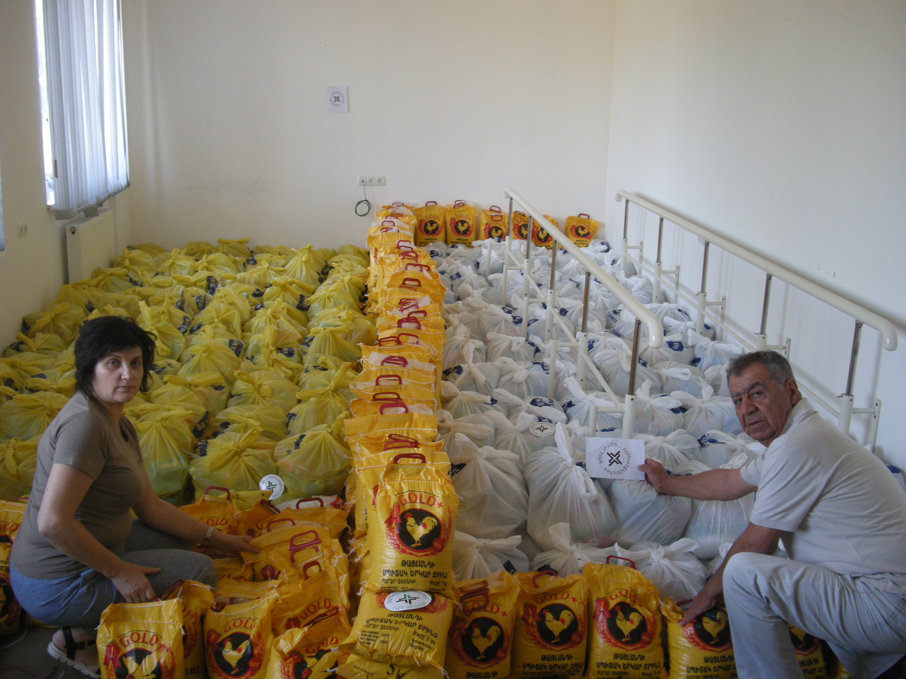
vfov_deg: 38.7
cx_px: 453
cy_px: 340
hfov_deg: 50.1
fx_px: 968
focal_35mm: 37
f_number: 2.8
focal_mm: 7.9
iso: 156
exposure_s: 1/47.7
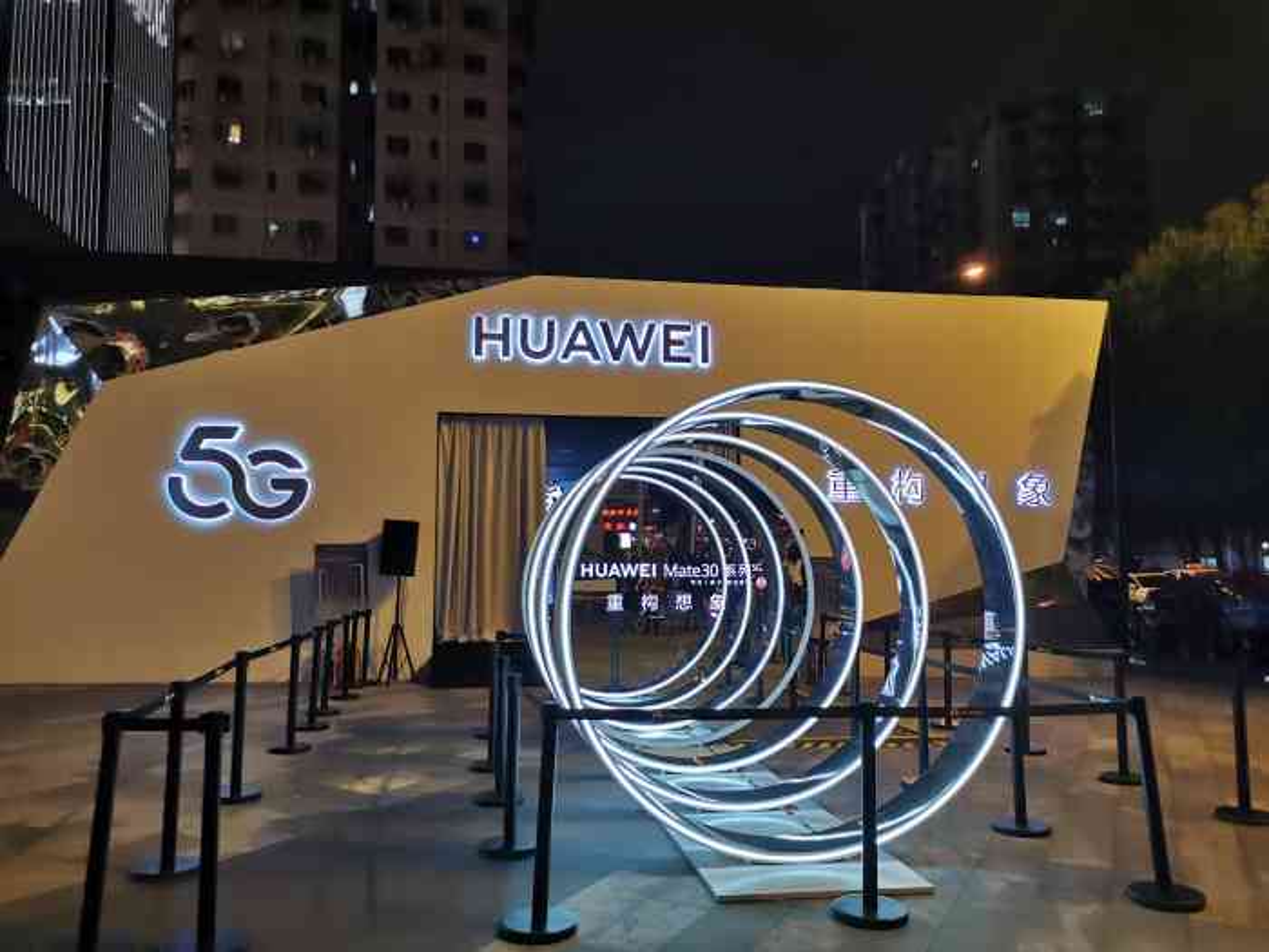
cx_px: 634
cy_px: 476
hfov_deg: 65.3
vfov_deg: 51.4
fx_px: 990
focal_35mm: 27
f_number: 1.8
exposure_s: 1/100
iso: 200
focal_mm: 5.58
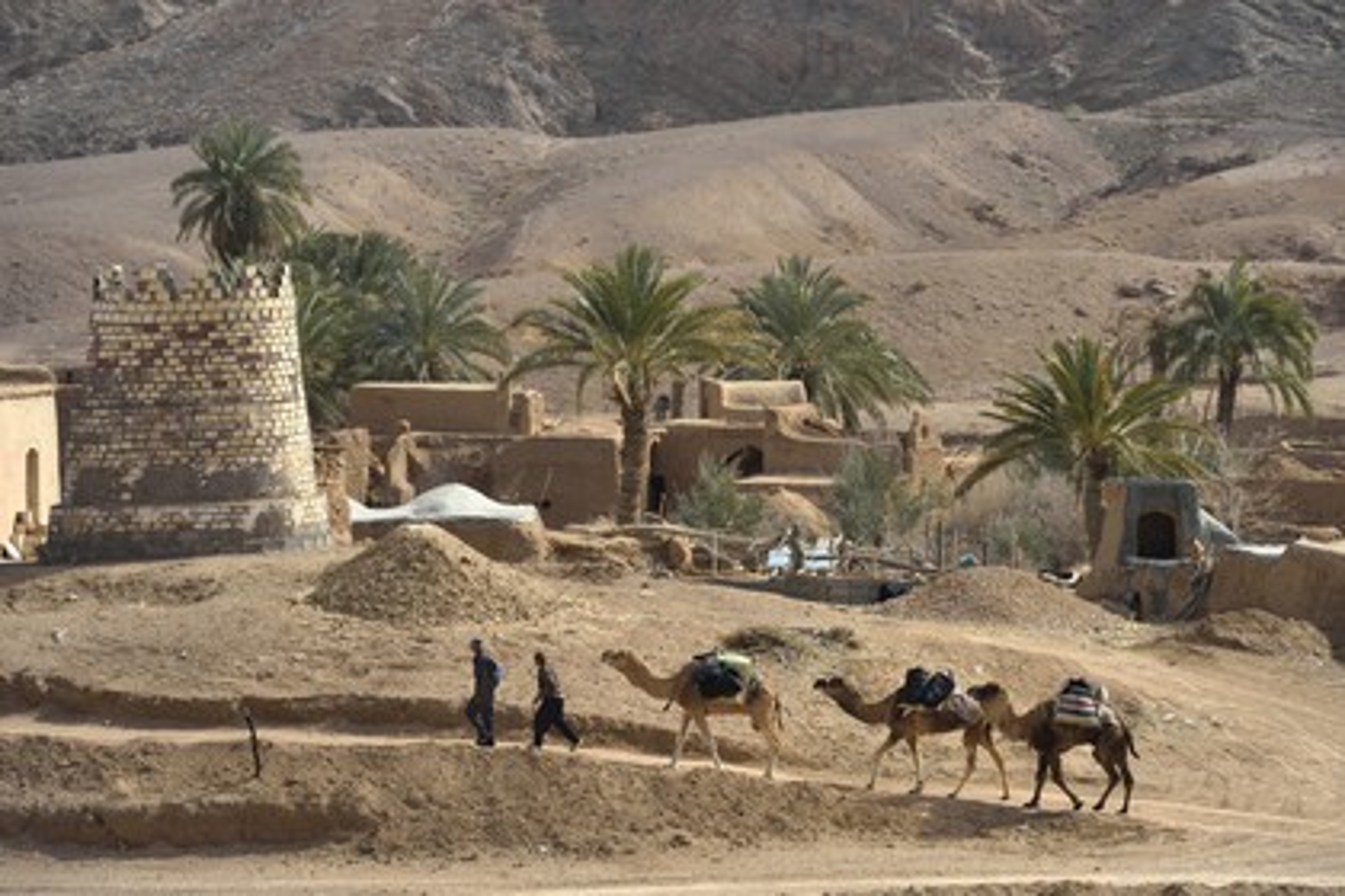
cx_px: 672
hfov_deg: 11.7
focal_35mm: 175
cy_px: 448
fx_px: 6538
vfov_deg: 7.8
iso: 200
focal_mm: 175
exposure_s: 1/400
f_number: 8
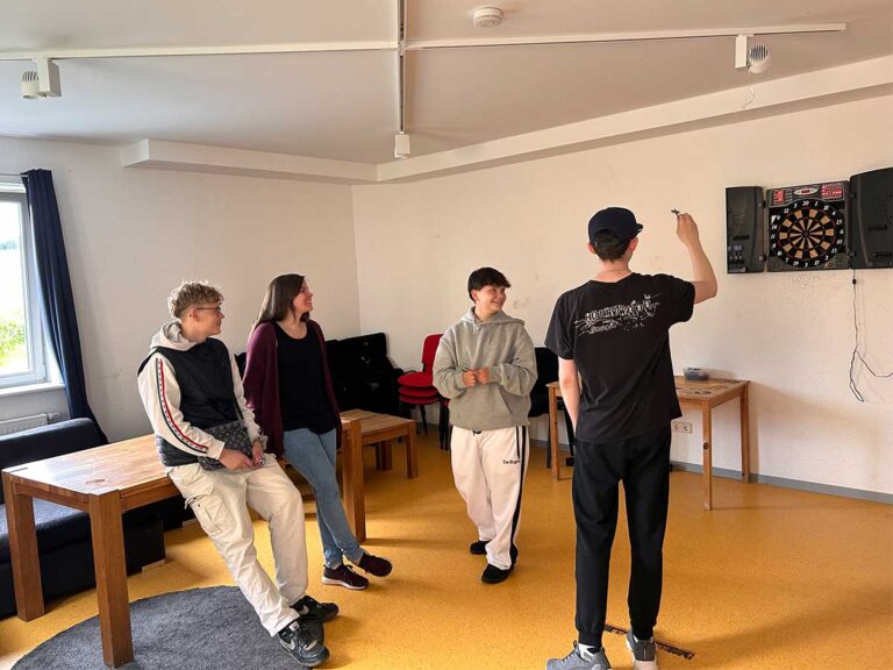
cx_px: 446
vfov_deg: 53.1
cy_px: 335
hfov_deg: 67.3
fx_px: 671
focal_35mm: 26
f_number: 1.5
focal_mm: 5.7
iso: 125
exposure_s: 1/60
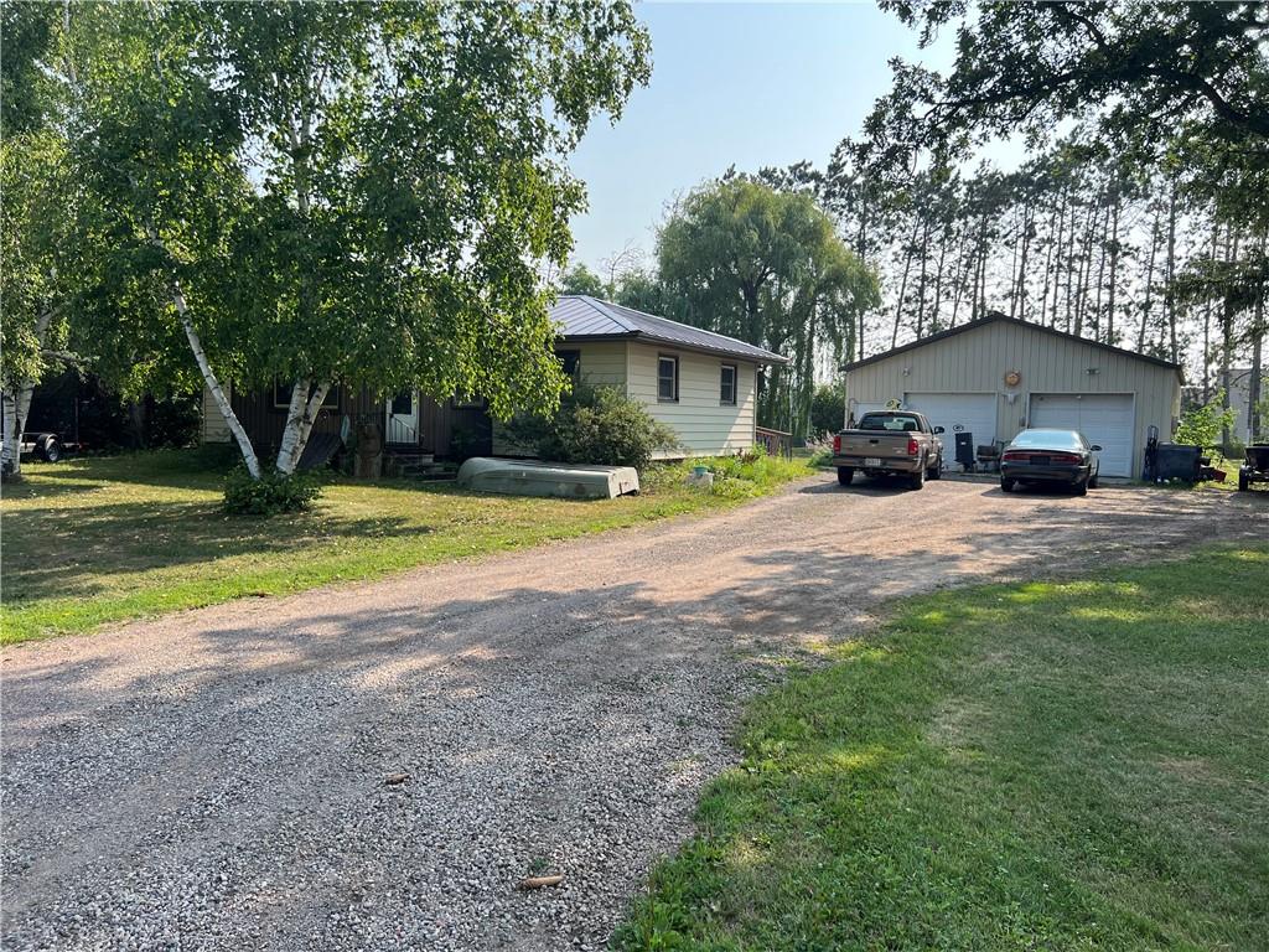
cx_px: 634
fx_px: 953
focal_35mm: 26
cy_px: 476
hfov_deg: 67.3
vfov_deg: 53.1
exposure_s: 1/1751
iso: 50
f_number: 1.5
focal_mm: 5.7
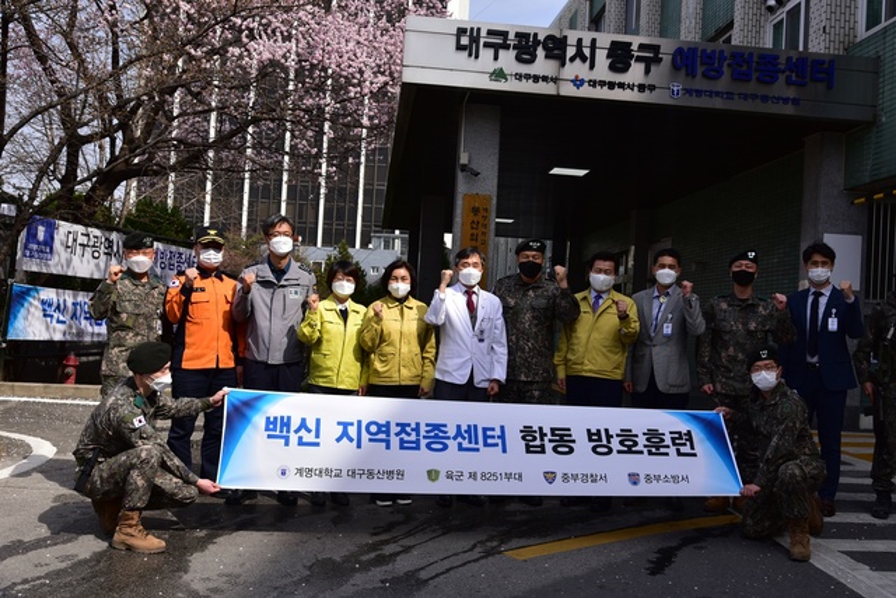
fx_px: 946
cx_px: 448
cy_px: 299
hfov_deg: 50.7
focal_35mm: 38
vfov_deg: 35.1
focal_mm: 38
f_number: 8
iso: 400
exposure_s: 1/1000
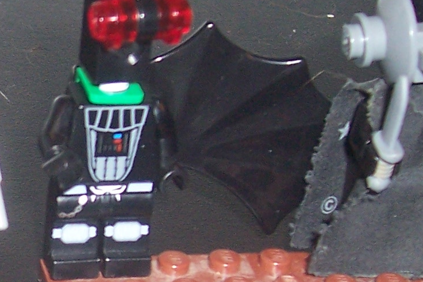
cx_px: -114
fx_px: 1785
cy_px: 259
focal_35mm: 152
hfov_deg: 13.1
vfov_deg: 9.0
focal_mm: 7
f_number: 3
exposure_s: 1/60
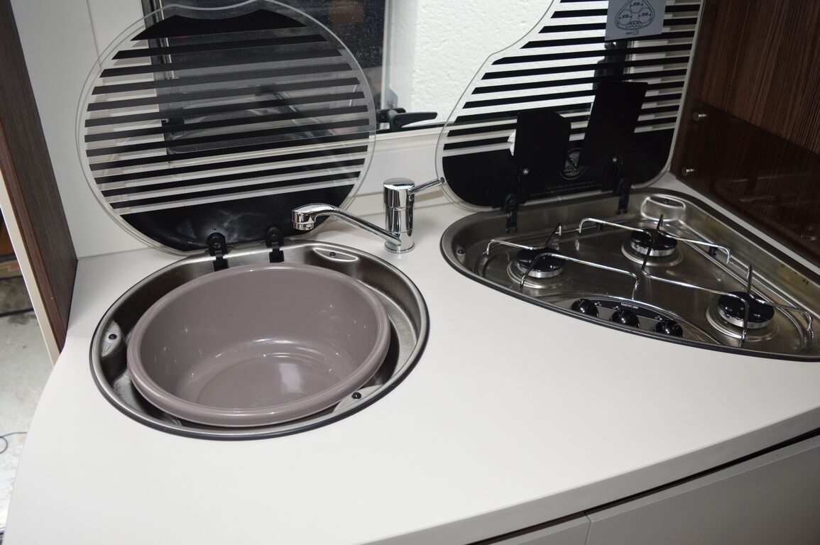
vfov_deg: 43.5
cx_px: 410
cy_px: 272
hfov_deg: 62.0
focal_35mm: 30
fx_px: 683
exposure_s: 1/125
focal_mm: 20
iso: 400
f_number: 4
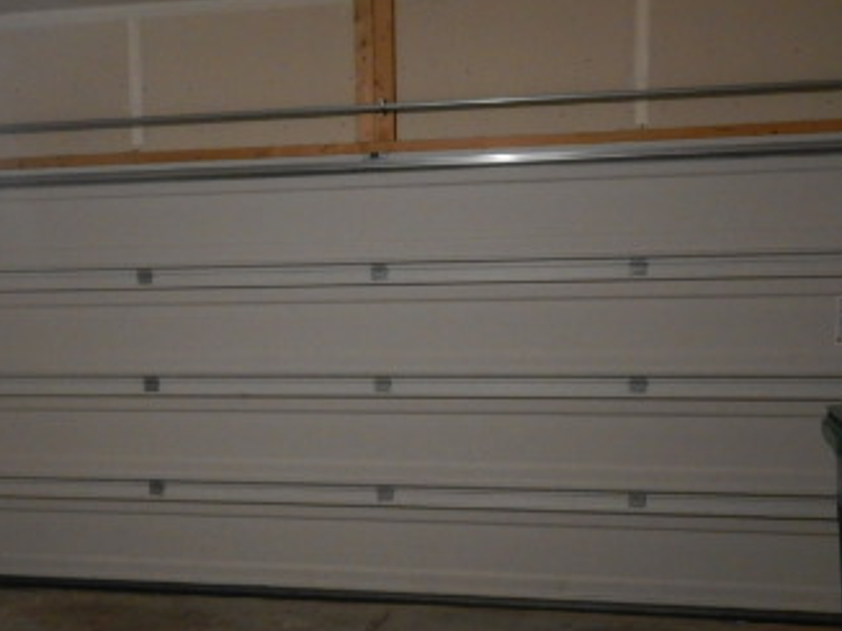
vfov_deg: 30.5
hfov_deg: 40.4
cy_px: 448
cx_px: 427
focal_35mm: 47
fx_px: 1143
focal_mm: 4.3
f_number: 2.8
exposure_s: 1/15
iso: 450
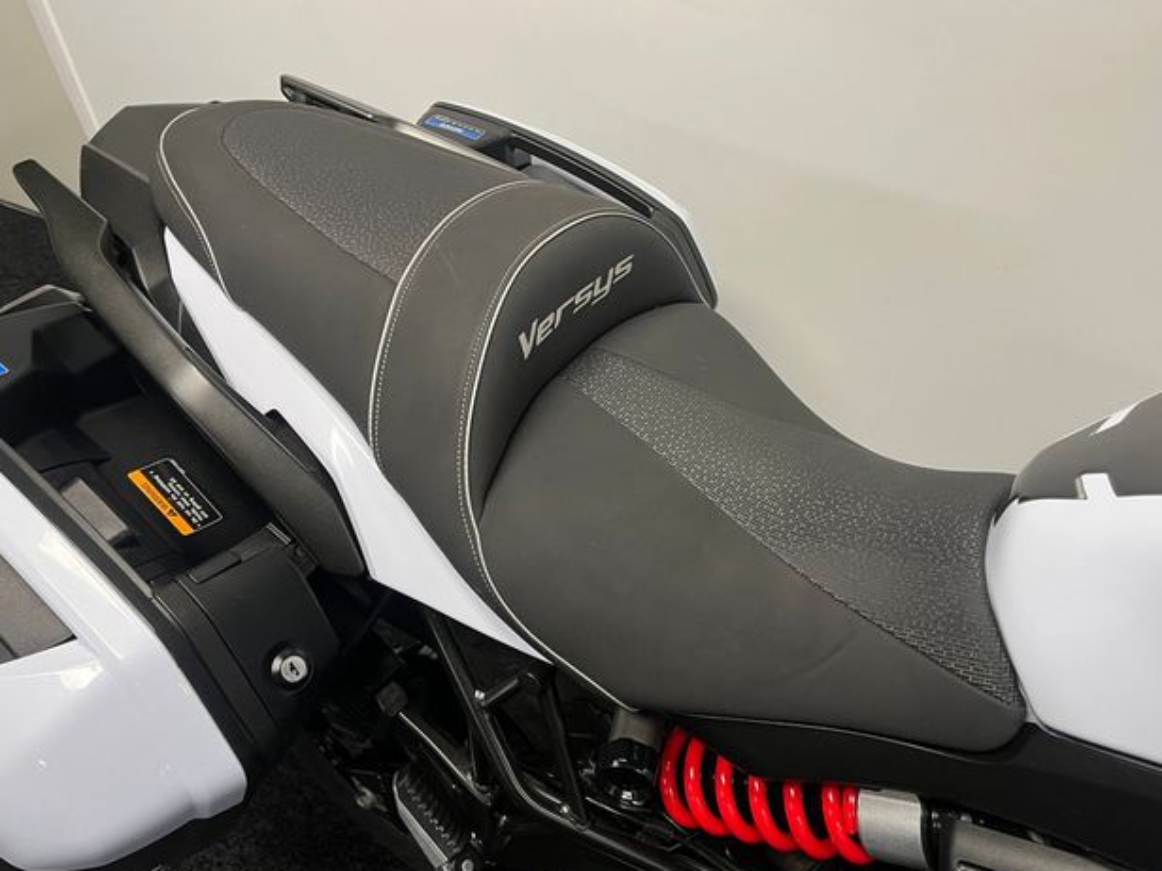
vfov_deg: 51.4
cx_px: 589
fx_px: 906
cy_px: 445
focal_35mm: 27
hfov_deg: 65.3
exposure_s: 1/50
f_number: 1.6
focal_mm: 5.1
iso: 100
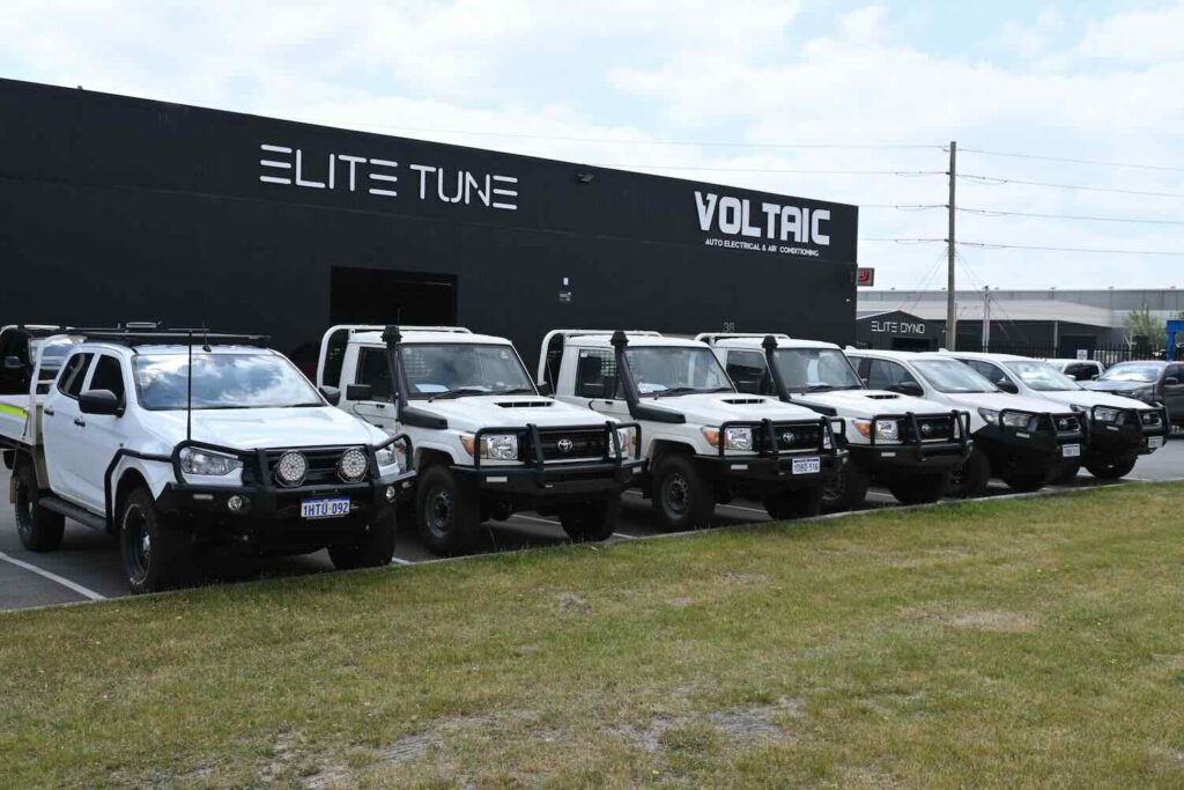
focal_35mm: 37
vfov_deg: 36.2
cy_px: 395
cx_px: 592
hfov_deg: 52.2
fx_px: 1209
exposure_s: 1/400
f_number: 7.1
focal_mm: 24.5
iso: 100
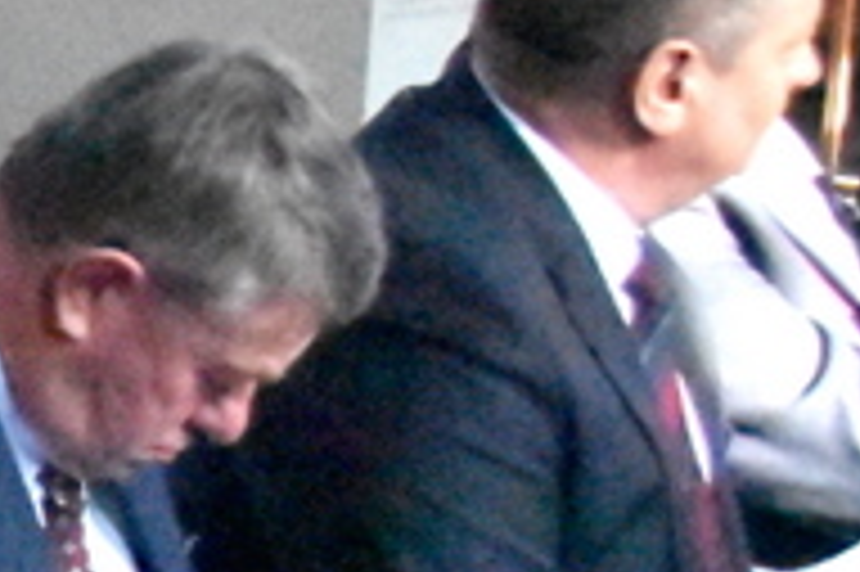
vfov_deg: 6.0
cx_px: -1504
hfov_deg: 8.1
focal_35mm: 226
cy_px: 698
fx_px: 5394
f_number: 3.8
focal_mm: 24
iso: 25600
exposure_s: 1/4000
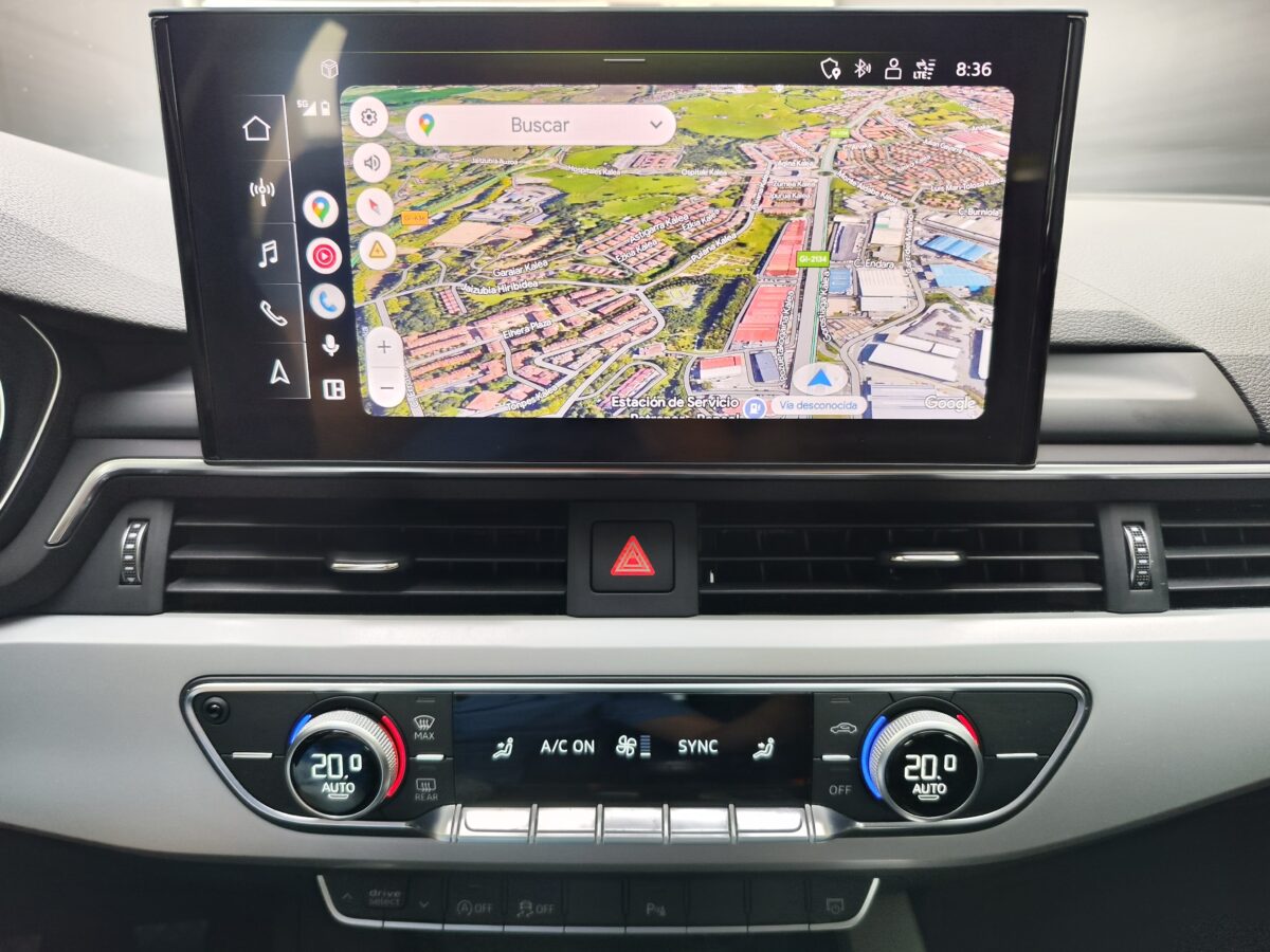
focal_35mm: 23
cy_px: 476
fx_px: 844
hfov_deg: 73.9
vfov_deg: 58.9
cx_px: 635
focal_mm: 7.01
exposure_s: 1/160
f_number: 1.69
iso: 283
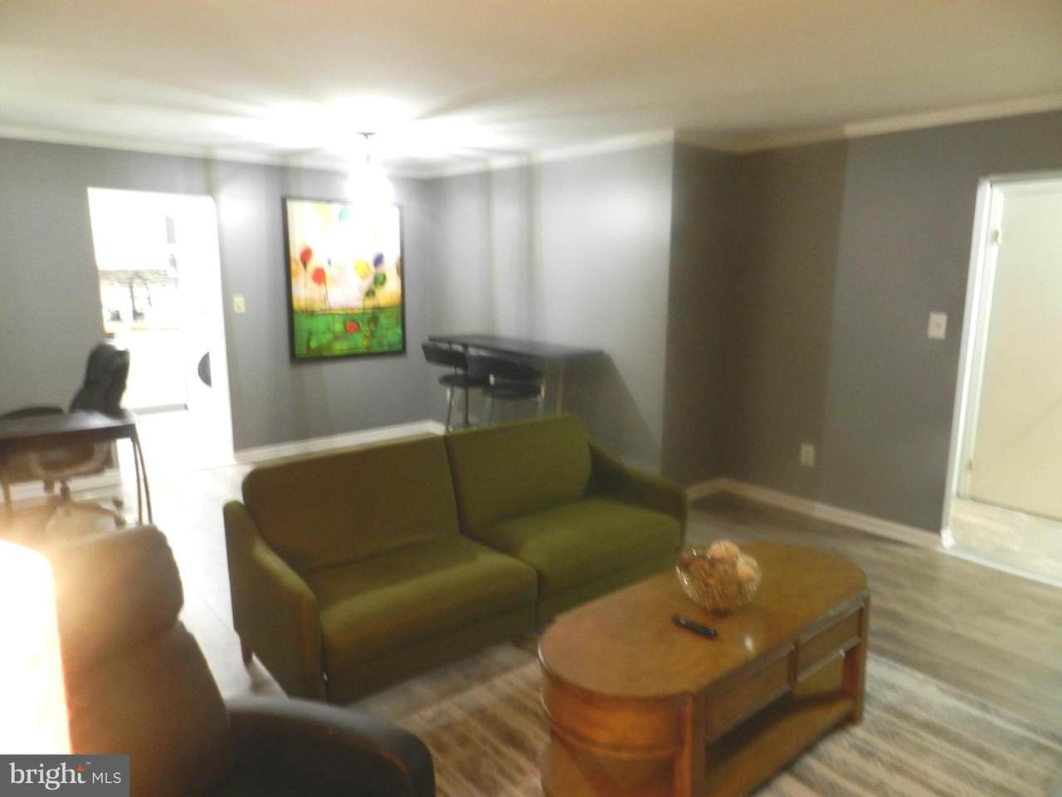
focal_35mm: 23
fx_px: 706
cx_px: 531
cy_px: 398
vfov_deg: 58.9
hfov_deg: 73.9
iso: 400
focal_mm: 4
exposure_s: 1/4
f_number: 3.4
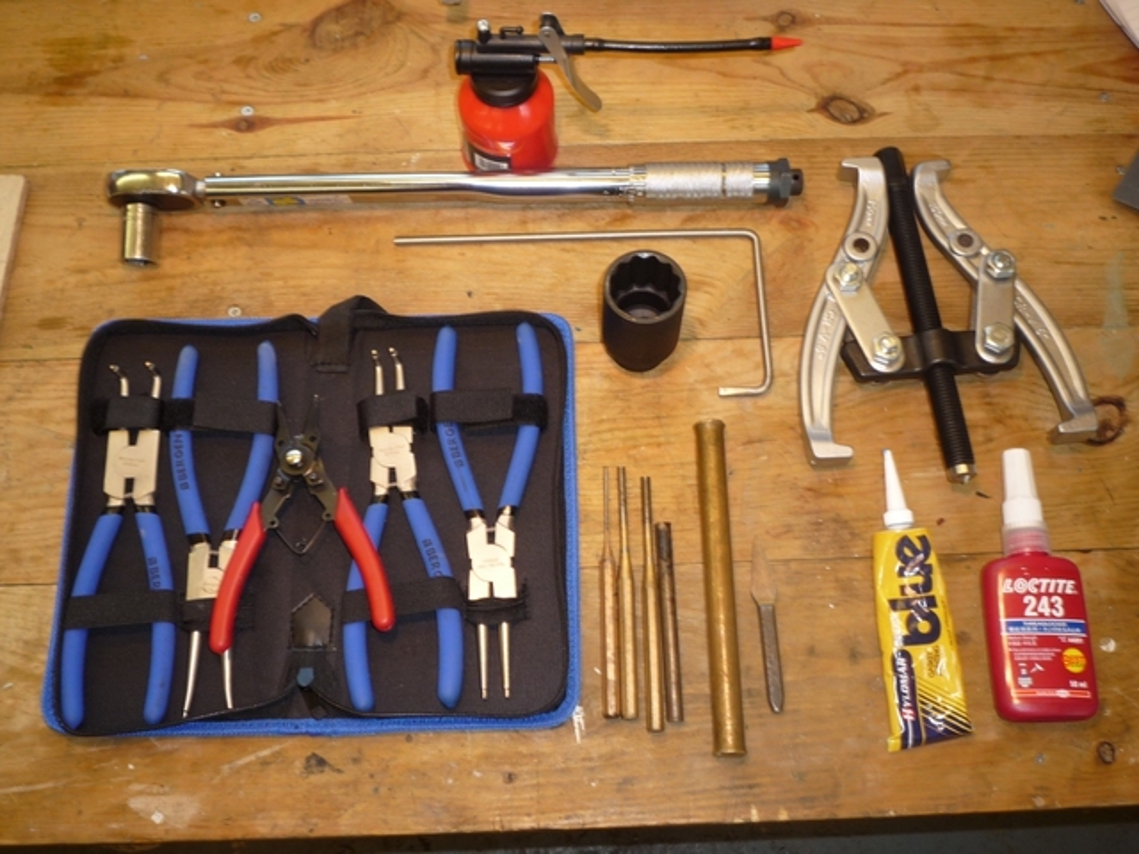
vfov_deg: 39.7
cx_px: 570
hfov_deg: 51.4
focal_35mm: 36
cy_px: 427
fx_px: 1185
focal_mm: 6.3
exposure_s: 1/30
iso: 100
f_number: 3.8
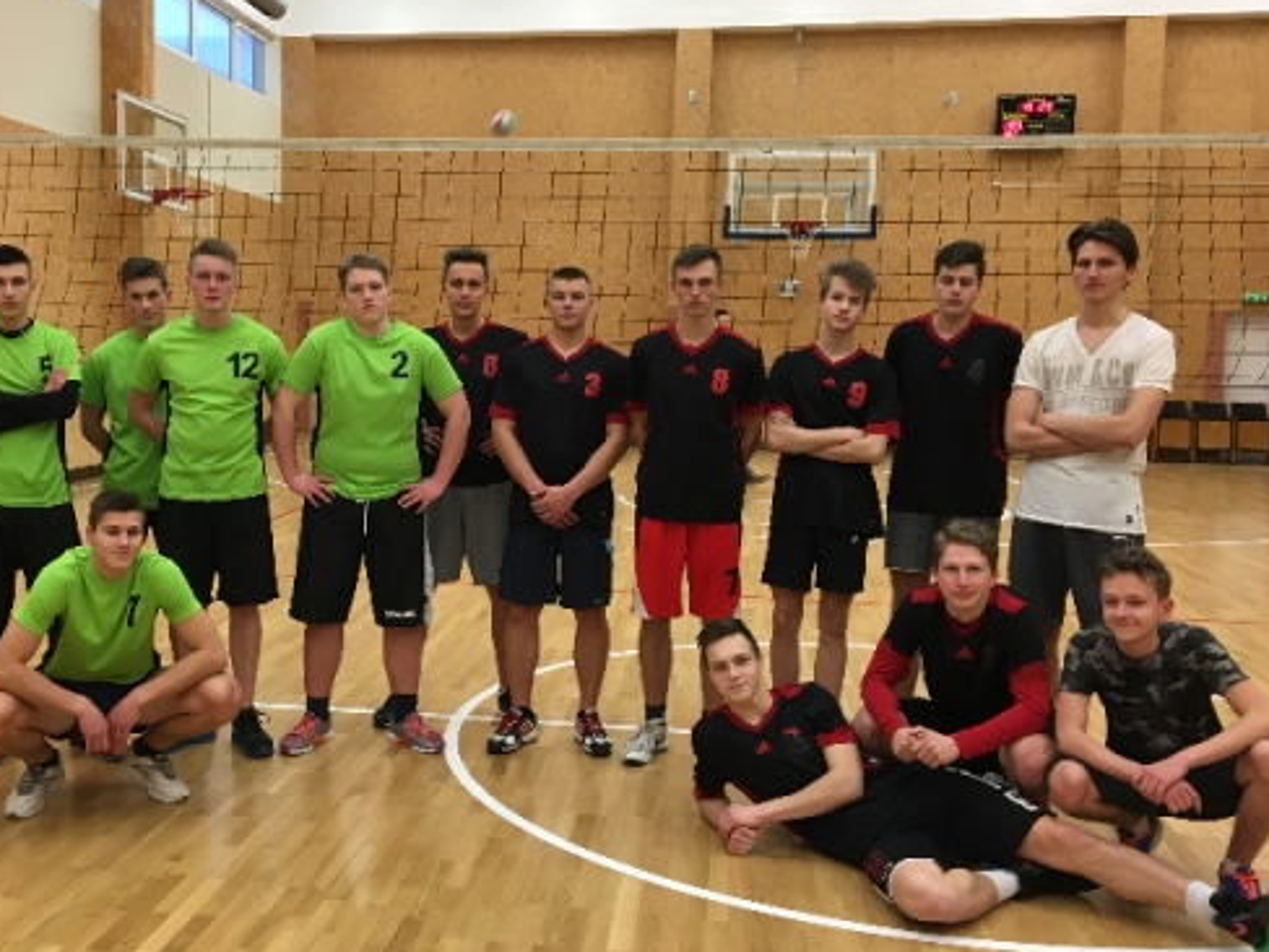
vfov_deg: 37.7
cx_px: 502
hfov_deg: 48.7
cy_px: 442
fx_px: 1393
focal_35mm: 38
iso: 64
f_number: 2.2
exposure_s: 1/33
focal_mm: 4.15
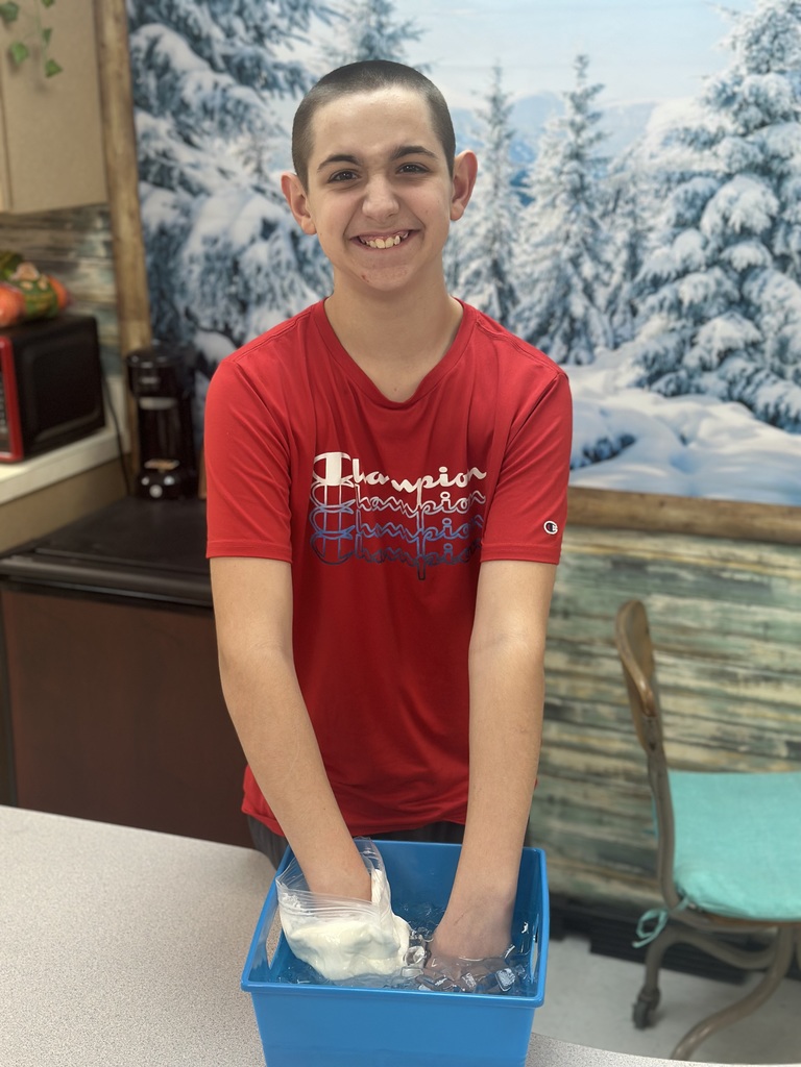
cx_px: 400
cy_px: 534
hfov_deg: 30.3
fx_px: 1481
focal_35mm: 48
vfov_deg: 39.7
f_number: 1.78
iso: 125
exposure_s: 1/60
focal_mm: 6.86
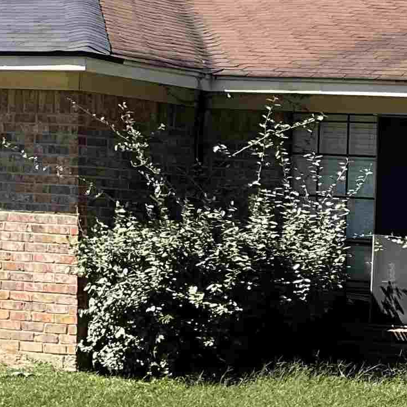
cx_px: 846
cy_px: 336
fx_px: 1437
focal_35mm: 108
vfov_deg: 16.0
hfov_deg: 13.5
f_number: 1.8
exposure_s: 1/1076
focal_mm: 3
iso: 25
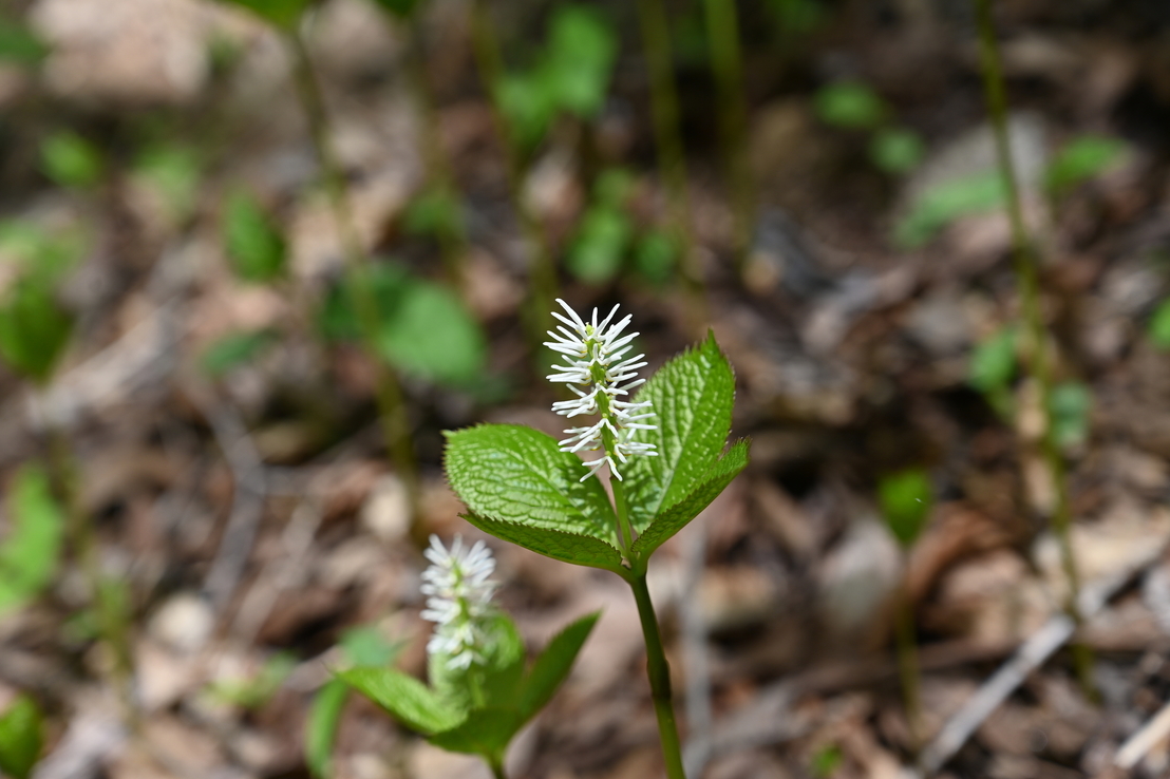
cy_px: 384
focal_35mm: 72
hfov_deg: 28.1
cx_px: 587
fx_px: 2339
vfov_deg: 18.9
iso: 110
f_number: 5.6
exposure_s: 1/250
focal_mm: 70
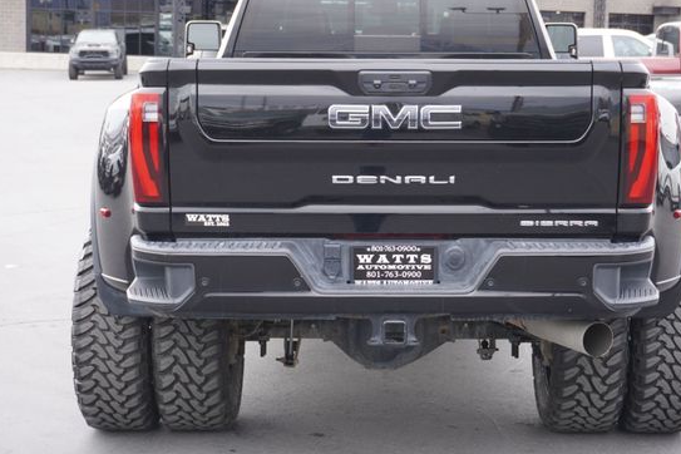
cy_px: 201
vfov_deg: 18.8
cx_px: 374
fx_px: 1373
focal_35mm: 73
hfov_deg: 27.8
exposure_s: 1/80
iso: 160
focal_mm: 41
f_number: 5.6
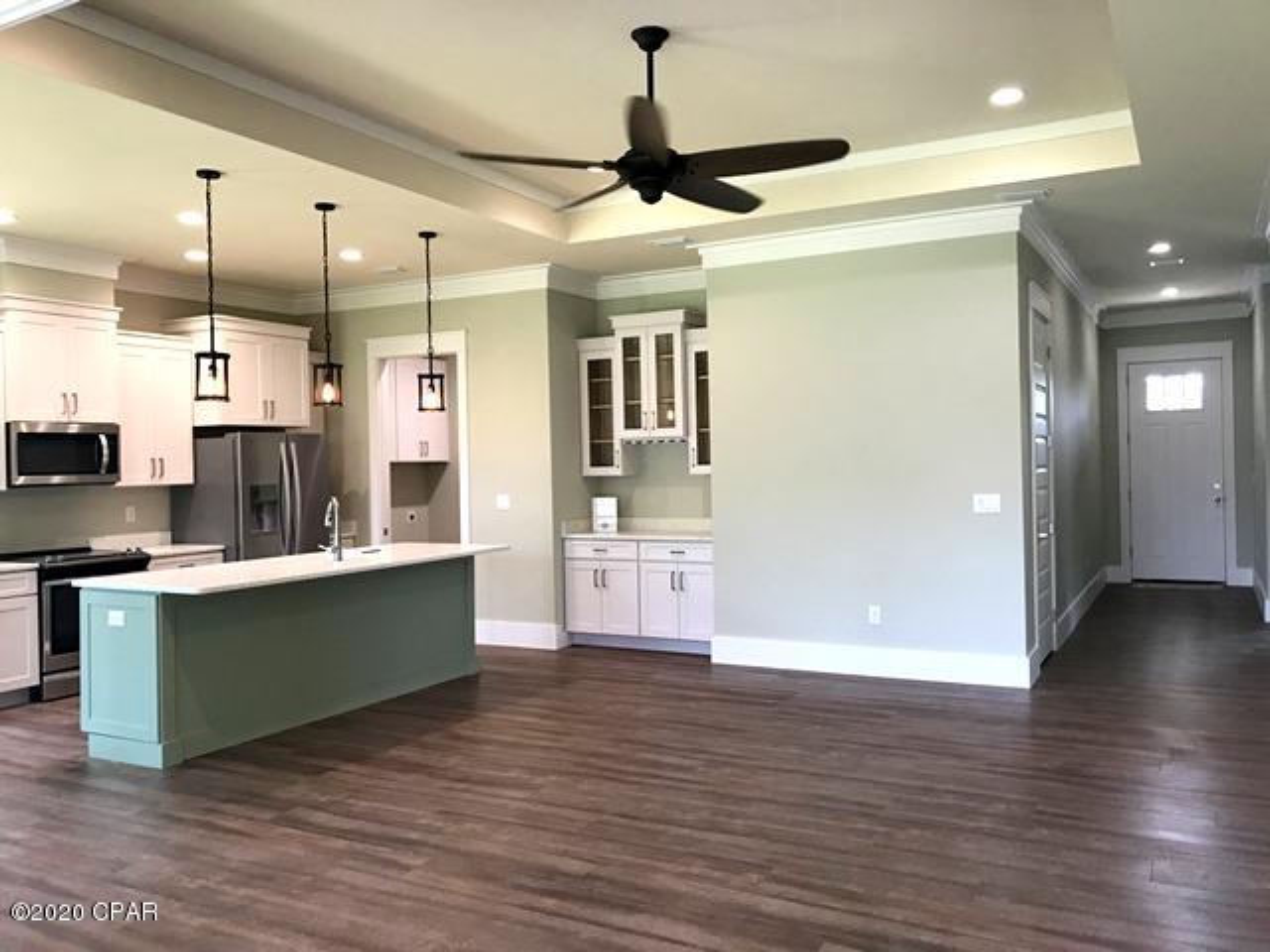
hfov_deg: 63.4
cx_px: 635
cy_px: 476
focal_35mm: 28
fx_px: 1027
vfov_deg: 49.7
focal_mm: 3.99
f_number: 1.8
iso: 32
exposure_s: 1/30
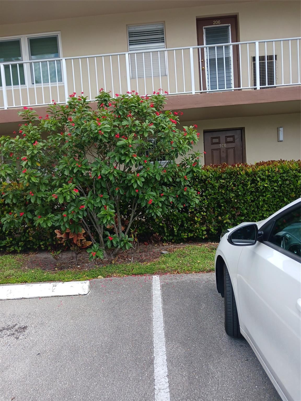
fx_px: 313
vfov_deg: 65.3
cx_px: 150
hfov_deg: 51.4
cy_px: 200
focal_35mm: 27
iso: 20
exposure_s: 1/120
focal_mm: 4
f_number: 1.8
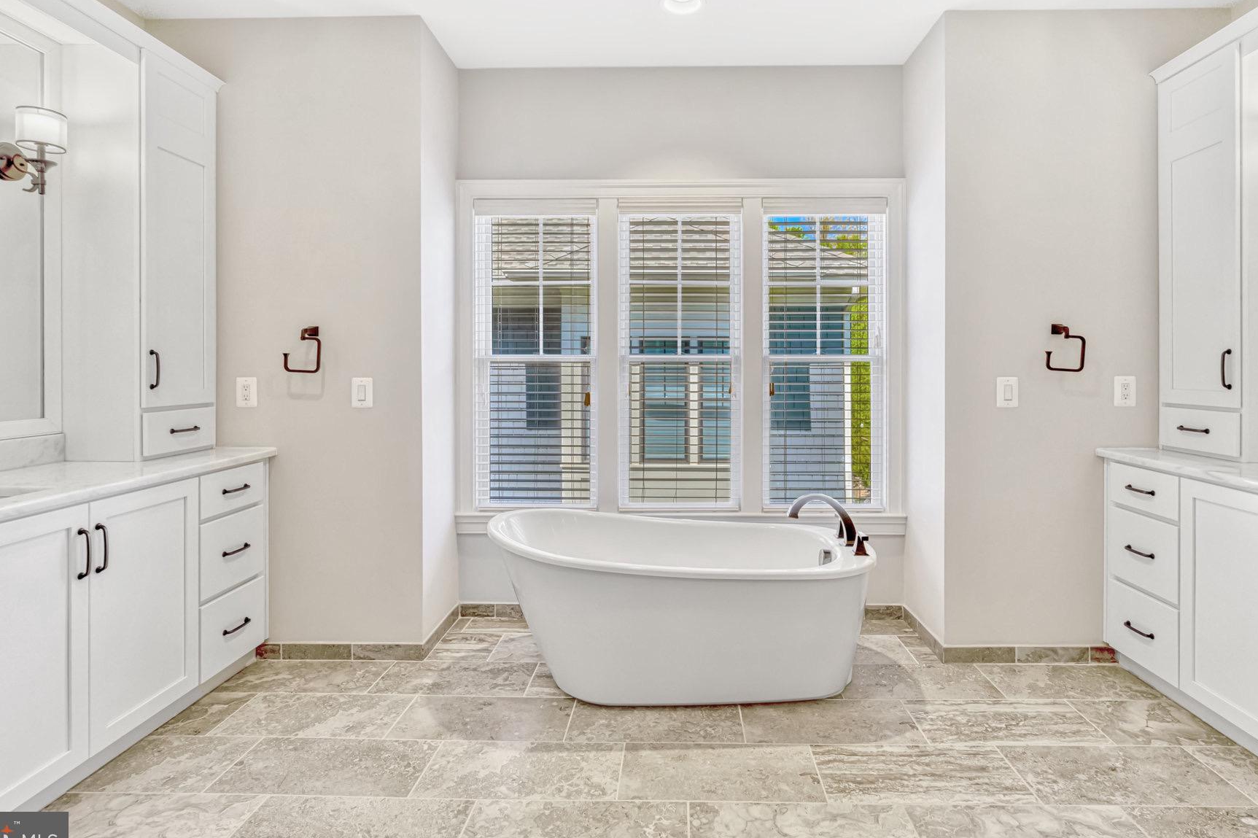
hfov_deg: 86.9
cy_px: 367
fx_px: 664
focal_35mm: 19
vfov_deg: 64.3
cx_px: 653
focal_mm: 16
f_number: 7.1
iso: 1250
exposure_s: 1/100
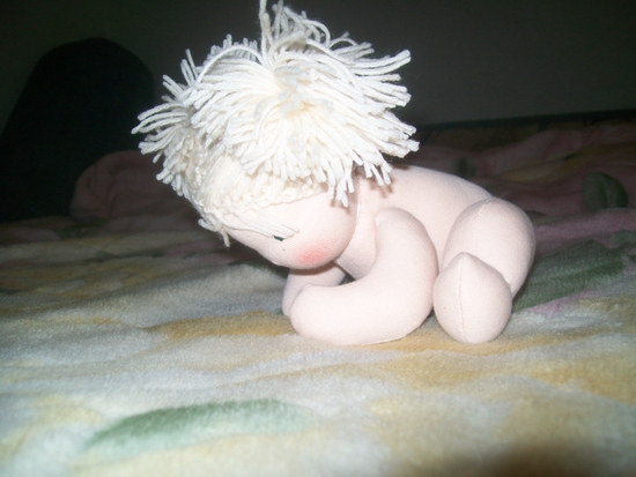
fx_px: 625
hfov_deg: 53.9
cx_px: 318
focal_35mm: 34
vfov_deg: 41.8
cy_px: 238
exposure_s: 1/60
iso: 64
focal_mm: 6.1
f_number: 2.7
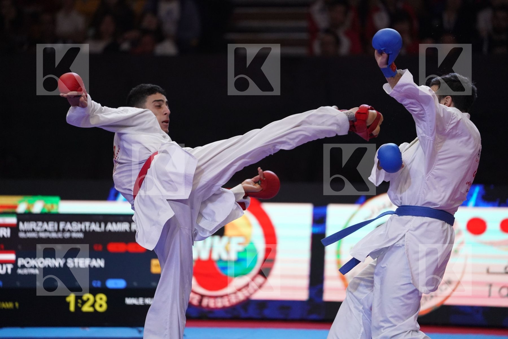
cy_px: 170
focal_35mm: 200
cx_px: 254
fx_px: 2822
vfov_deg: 6.9
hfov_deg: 10.3
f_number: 2.8
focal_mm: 200
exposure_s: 1/1000
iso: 4000
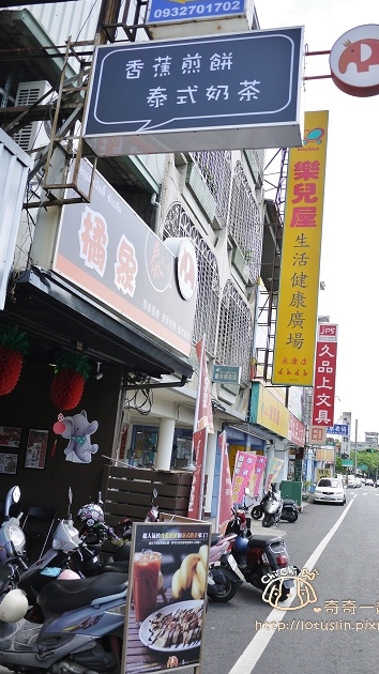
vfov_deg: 62.6
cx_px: 212
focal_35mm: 31
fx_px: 554
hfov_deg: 37.7
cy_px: 334
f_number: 2.5
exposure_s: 1/800
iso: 100
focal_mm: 14
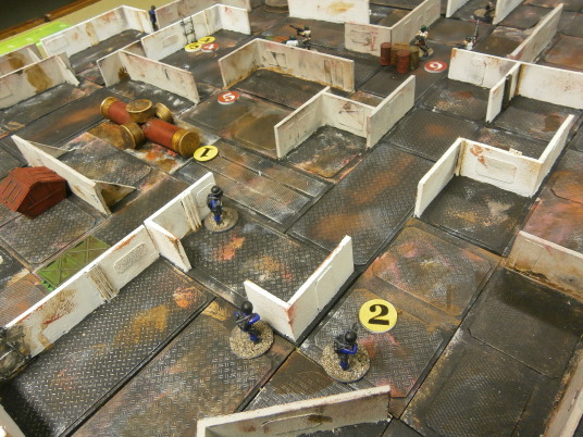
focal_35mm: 26
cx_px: 292
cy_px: 218
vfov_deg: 53.1
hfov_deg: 67.3
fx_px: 438
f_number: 2.8
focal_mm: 4.7
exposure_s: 1/20
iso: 200
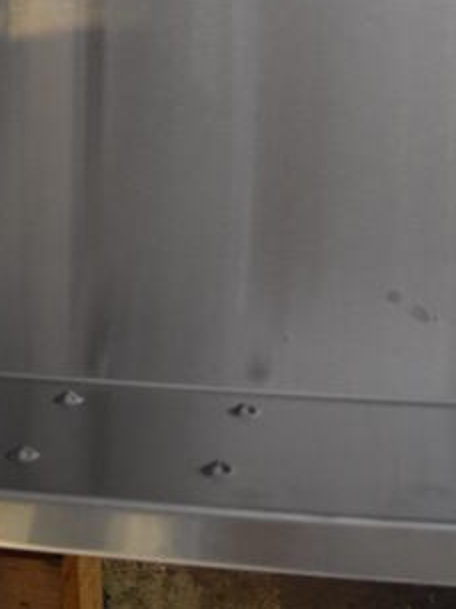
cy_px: -133
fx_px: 1370
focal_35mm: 78
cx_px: 154
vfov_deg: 22.9
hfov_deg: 18.8
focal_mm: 18
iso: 3200
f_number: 3.5
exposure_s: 1/125
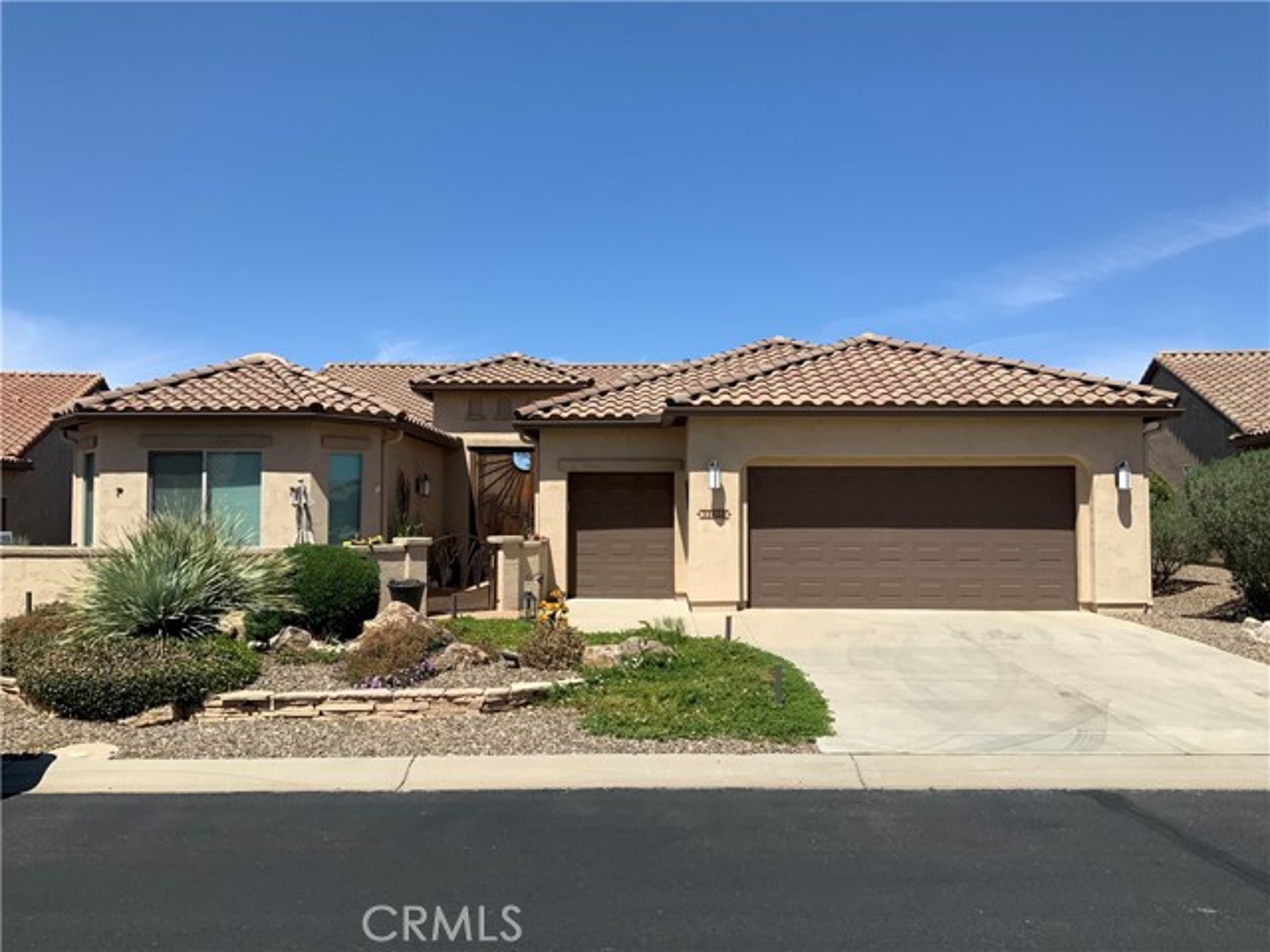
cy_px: 476
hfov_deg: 61.7
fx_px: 1064
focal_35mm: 29
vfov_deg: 48.2
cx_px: 635
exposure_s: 1/2667
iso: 20
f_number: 1.8
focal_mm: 3
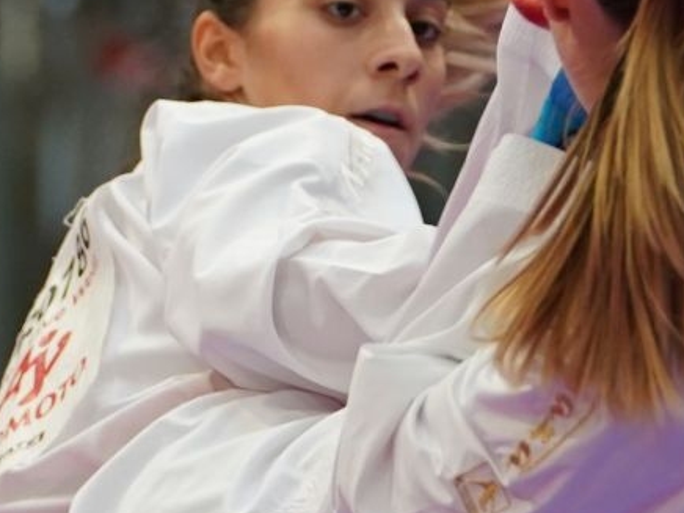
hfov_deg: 2.2
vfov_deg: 1.6
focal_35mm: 921
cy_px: 246
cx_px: 334
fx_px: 18199
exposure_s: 1/800
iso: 1000
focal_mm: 155
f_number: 2.8
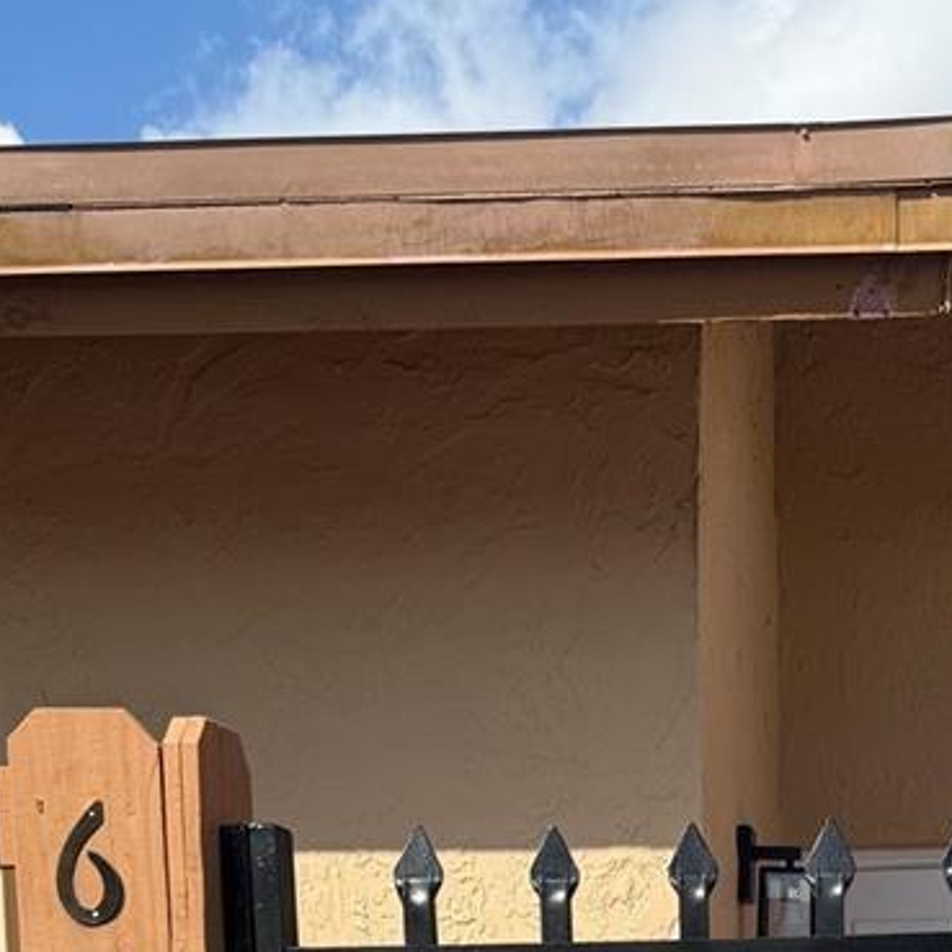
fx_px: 2147
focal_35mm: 69
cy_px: 1496
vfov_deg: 20.6
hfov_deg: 24.3
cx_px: 862
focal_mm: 6.76
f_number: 1.78
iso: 80
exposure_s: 1/4405
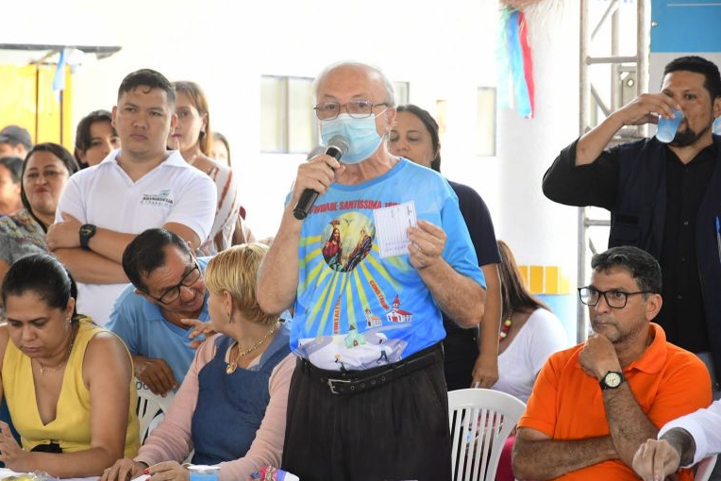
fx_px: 3085
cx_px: 350
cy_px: 250
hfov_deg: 13.3
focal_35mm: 154
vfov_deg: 8.9
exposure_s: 1/125
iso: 1600
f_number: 5.6
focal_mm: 98
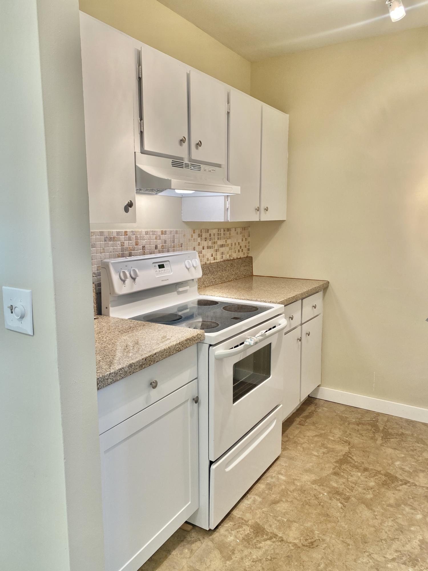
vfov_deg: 67.3
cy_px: 286
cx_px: 214
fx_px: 429
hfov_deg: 53.1
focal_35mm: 26
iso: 64
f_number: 1.8
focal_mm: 4.25
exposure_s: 1/60
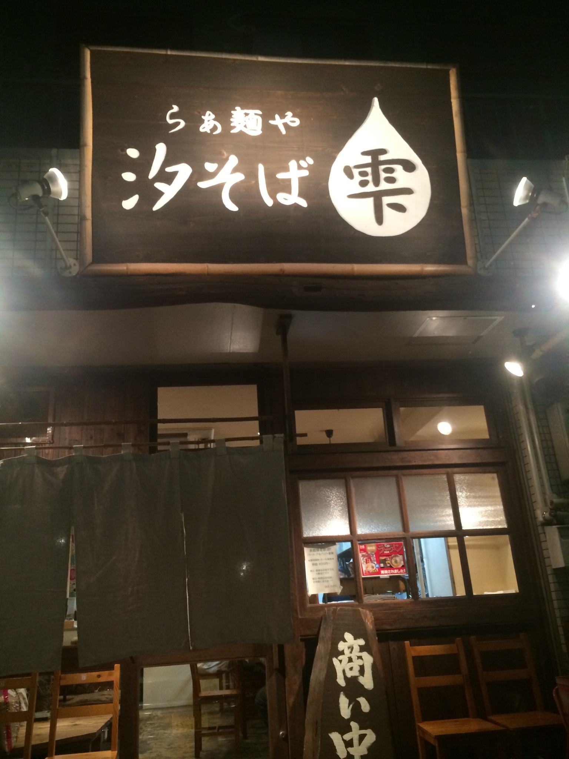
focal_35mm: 30
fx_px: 657
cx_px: 284
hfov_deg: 46.8
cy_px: 380
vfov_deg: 60.0
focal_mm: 4.12
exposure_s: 1/30
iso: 200
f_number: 2.2
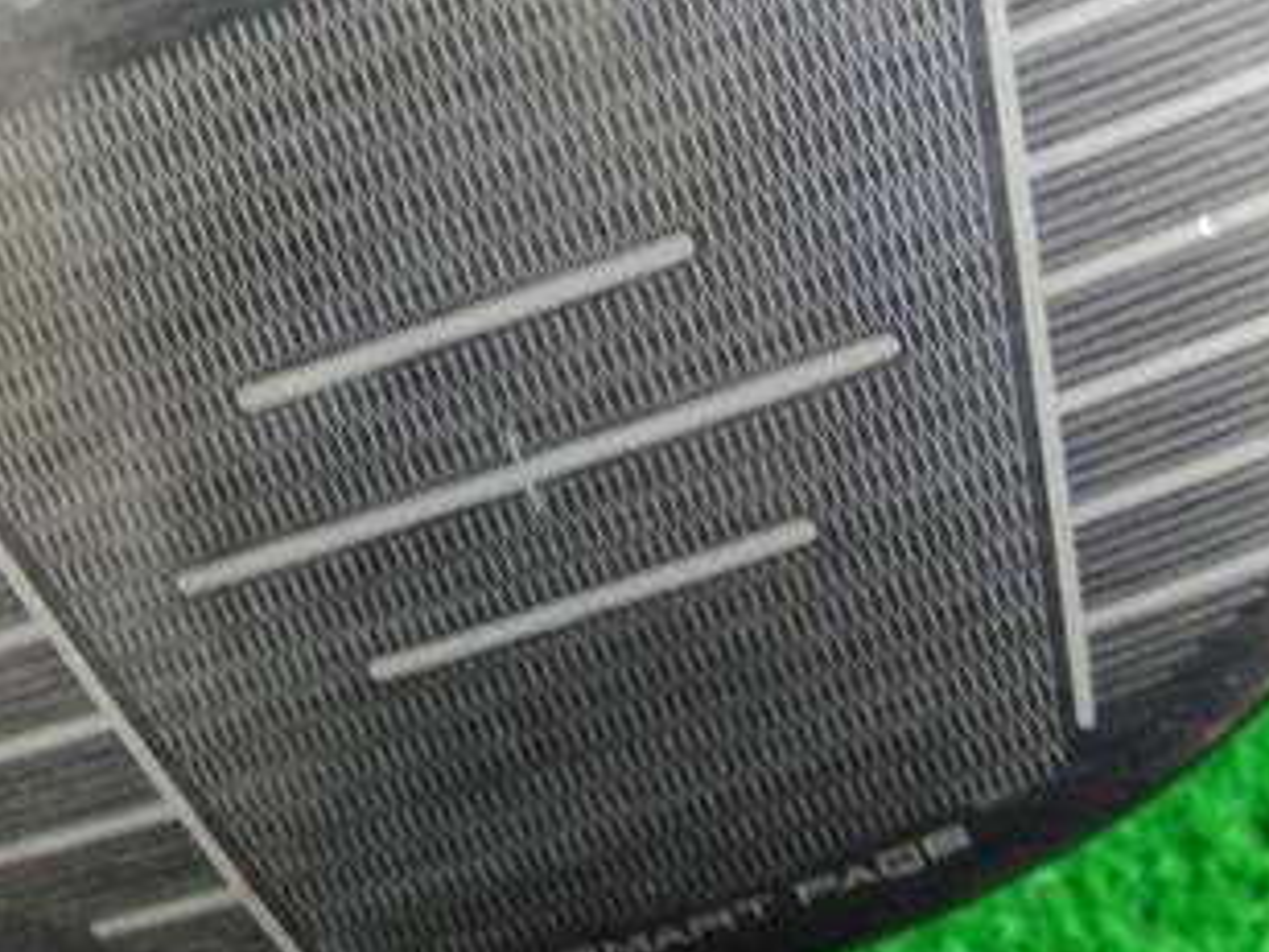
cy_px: 305
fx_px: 2823
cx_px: 453
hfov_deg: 25.2
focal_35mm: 77
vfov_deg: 19.1
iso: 400
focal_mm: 6.42
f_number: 3.6
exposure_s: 1/15
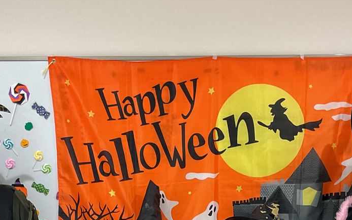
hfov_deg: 29.0
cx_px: 179
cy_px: 302
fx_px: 681
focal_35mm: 71
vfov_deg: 17.0
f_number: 1.8
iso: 80
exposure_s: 1/50
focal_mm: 3
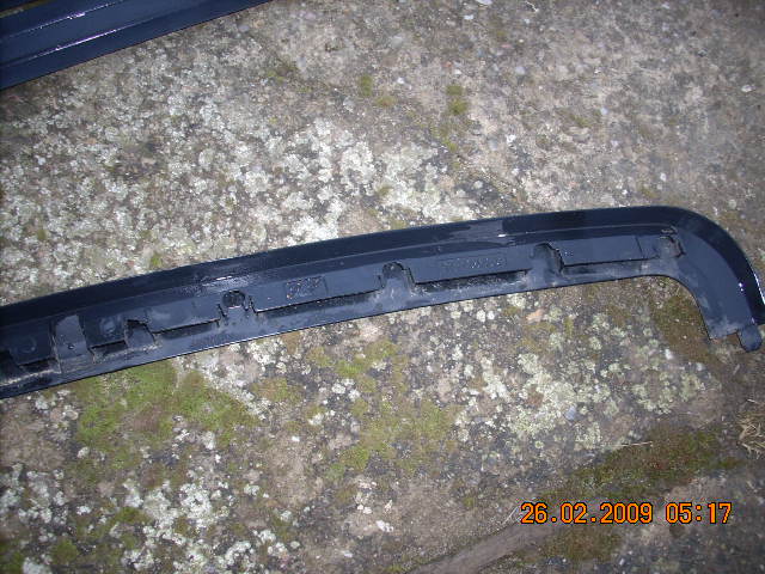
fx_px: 818
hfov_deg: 50.1
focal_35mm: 37
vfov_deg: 38.7
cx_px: 382
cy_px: 287
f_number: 2.8
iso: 64
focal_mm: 6.2
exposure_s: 1/30
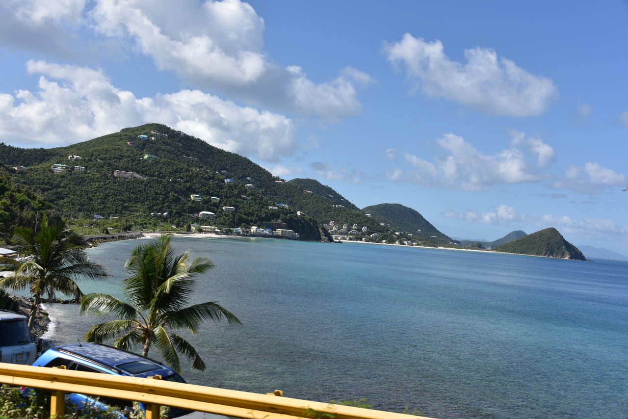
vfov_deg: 35.1
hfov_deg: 50.7
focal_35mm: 38
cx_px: 314
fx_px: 663
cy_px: 210
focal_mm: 38
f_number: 9
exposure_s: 1/320
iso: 100
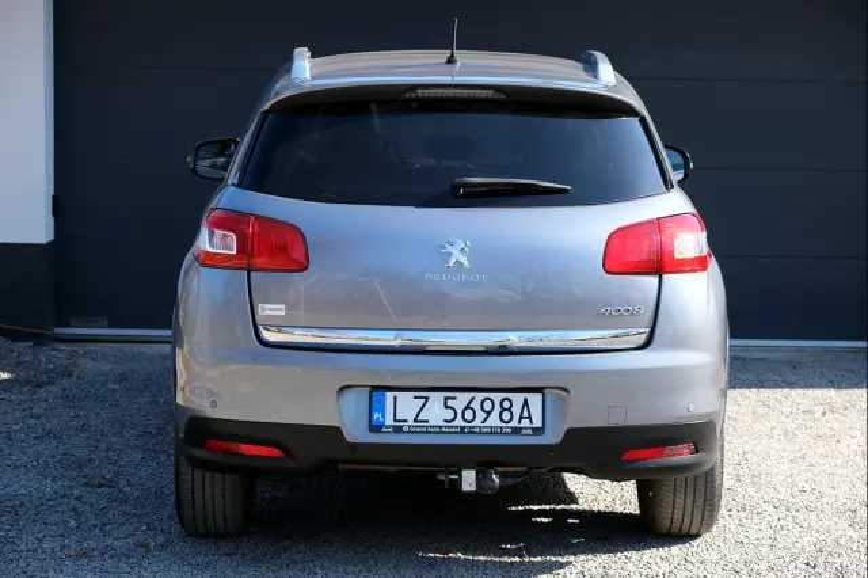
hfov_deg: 24.5
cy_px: 289
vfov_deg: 16.4
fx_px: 2000
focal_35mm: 83
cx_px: 434
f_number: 5.6
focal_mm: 55
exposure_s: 1/300
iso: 320
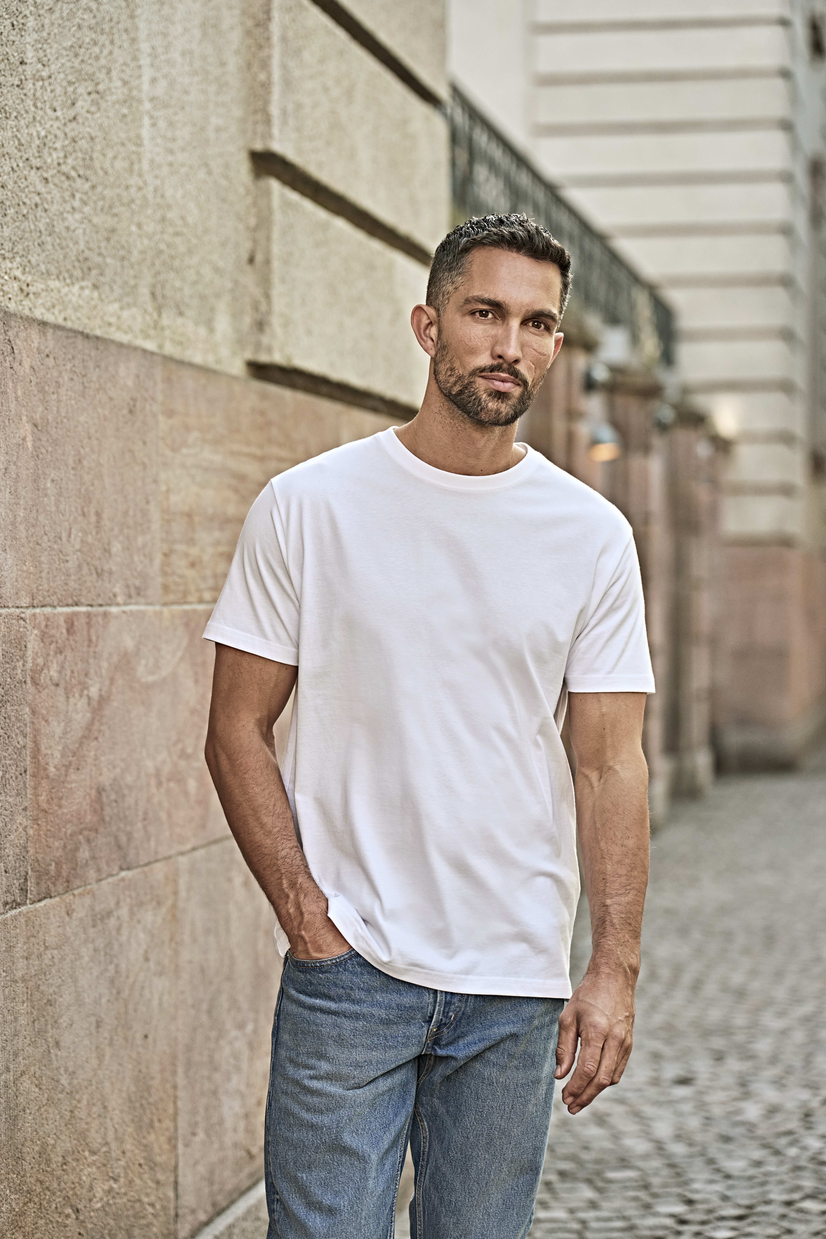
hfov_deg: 15.7
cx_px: 413
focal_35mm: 87
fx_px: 2994
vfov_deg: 23.4
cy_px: 620
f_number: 3.2
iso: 1000
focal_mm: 87
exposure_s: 1/1000
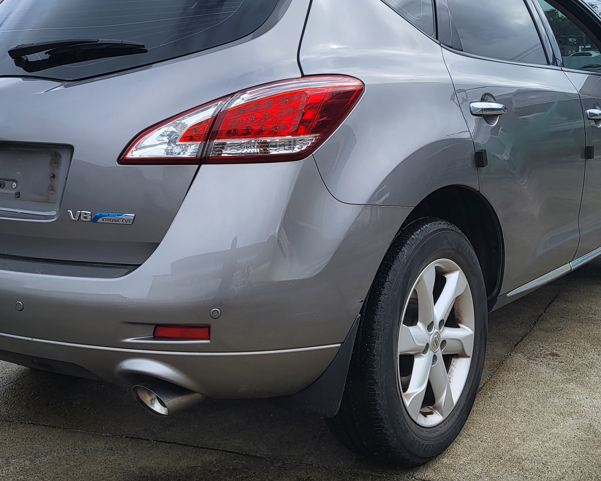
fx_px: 872
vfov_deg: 30.8
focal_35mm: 49
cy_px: 190
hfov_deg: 38.0
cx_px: 301
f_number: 1.8
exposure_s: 1/499
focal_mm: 3.98
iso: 12
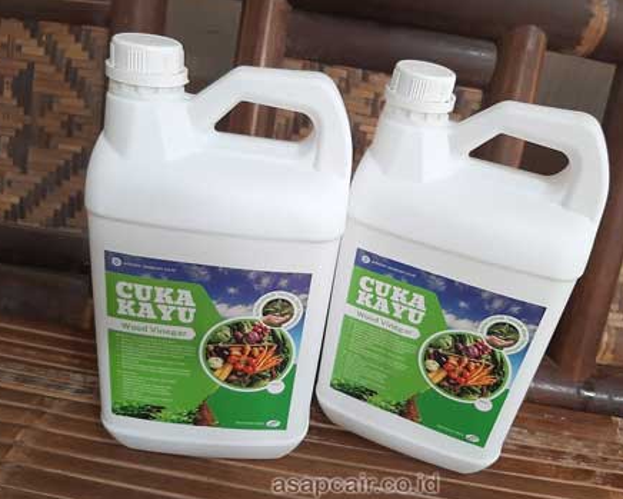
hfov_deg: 60.4
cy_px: 246
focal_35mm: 29
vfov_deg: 50.0
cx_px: 322
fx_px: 535
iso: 400
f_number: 1.7
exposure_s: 1/25
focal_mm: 3.93
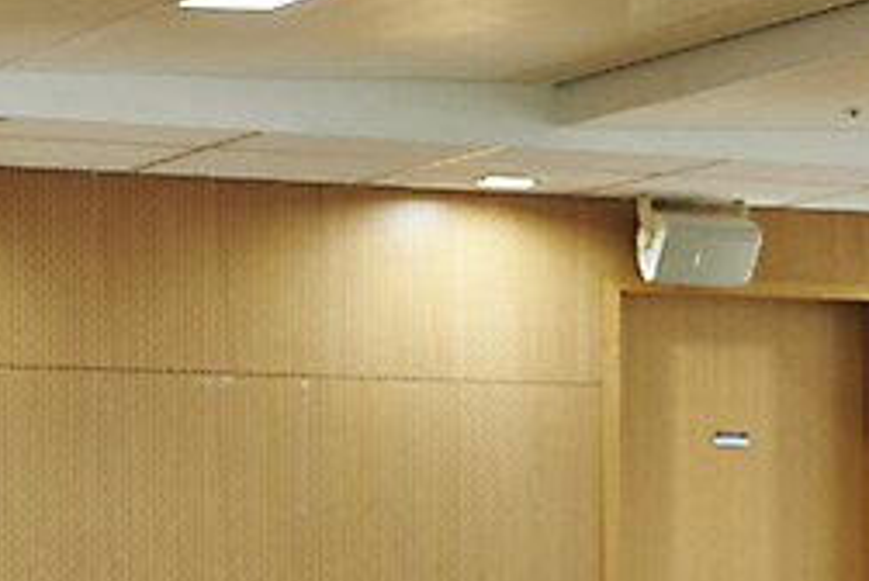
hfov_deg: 12.2
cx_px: 784
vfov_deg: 8.2
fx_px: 4036
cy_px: 664
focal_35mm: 167
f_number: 3.5
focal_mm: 70
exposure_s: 1/200
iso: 1600
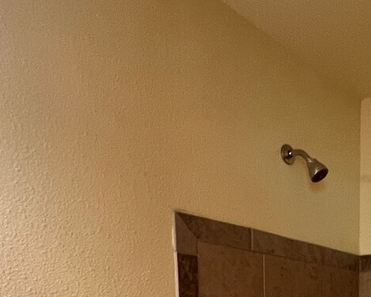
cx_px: 385
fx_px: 472
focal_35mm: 43
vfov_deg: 27.7
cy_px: 405
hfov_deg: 37.5
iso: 200
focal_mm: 1.57
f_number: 1.8
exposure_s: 1/60
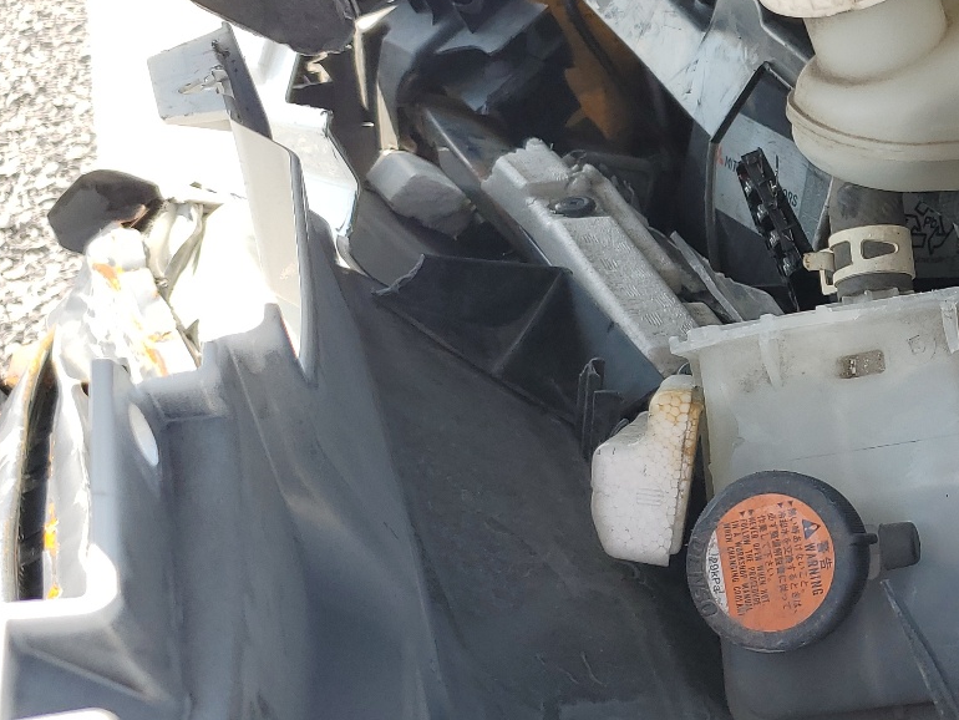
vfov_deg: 27.0
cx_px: 938
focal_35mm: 54
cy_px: 333
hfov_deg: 32.9
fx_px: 1496
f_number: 1.5
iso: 50
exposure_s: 1/556
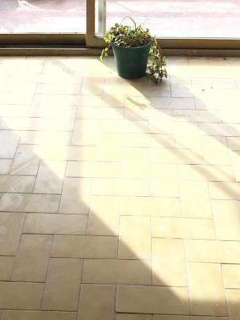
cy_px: -86
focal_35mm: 74
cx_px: 118
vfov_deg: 23.5
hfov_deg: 19.9
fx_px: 683
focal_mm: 4.15
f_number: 2.2
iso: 25
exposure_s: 1/437
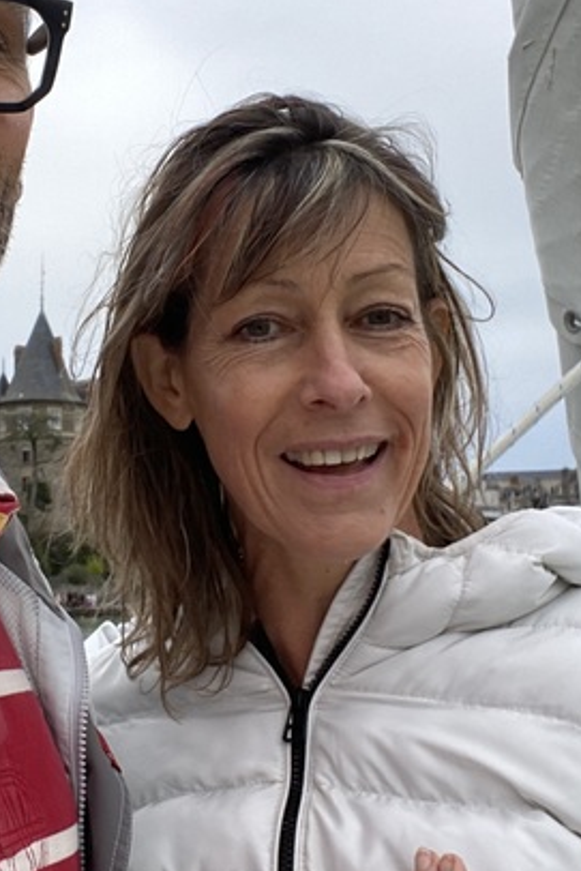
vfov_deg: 33.9
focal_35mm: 59
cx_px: 129
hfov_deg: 22.7
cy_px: 436
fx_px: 1427
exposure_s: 1/151
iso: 25
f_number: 2.2
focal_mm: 2.71
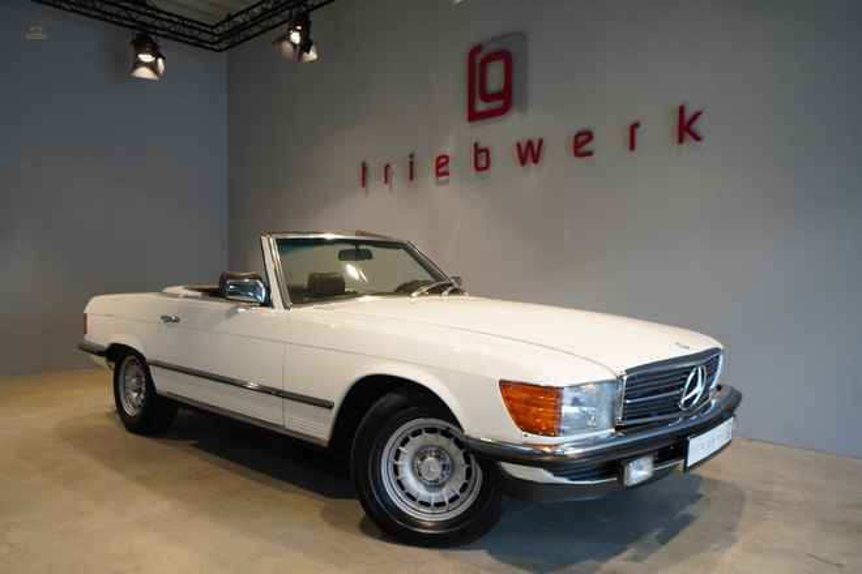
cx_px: 431
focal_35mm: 27
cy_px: 287
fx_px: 646
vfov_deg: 47.9
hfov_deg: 67.4
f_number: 6.3
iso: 2000
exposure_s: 1/80
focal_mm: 18
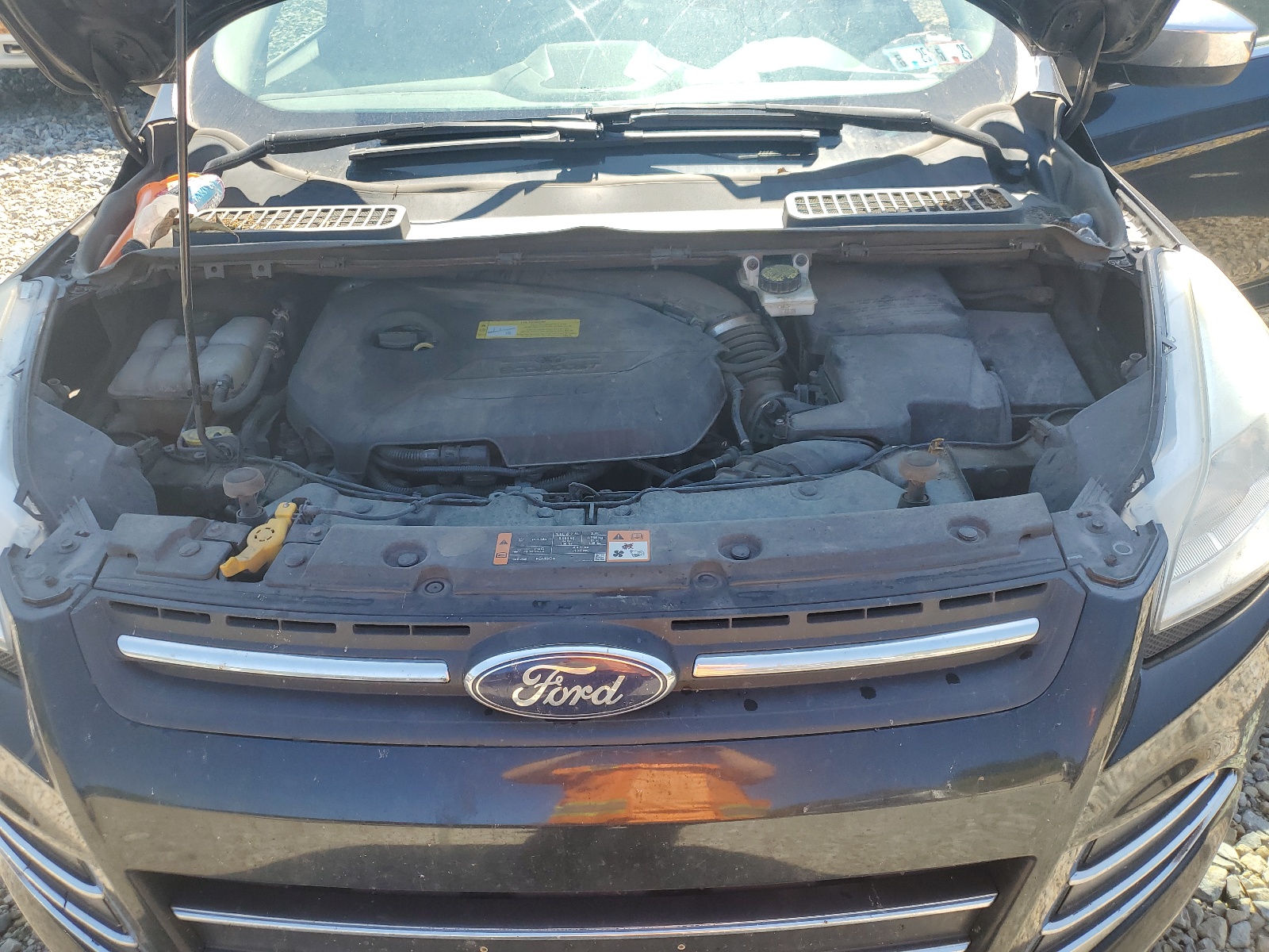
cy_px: 476
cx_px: 634
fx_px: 953
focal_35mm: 26
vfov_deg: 53.1
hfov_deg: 67.3
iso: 50
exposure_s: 1/588
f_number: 1.5
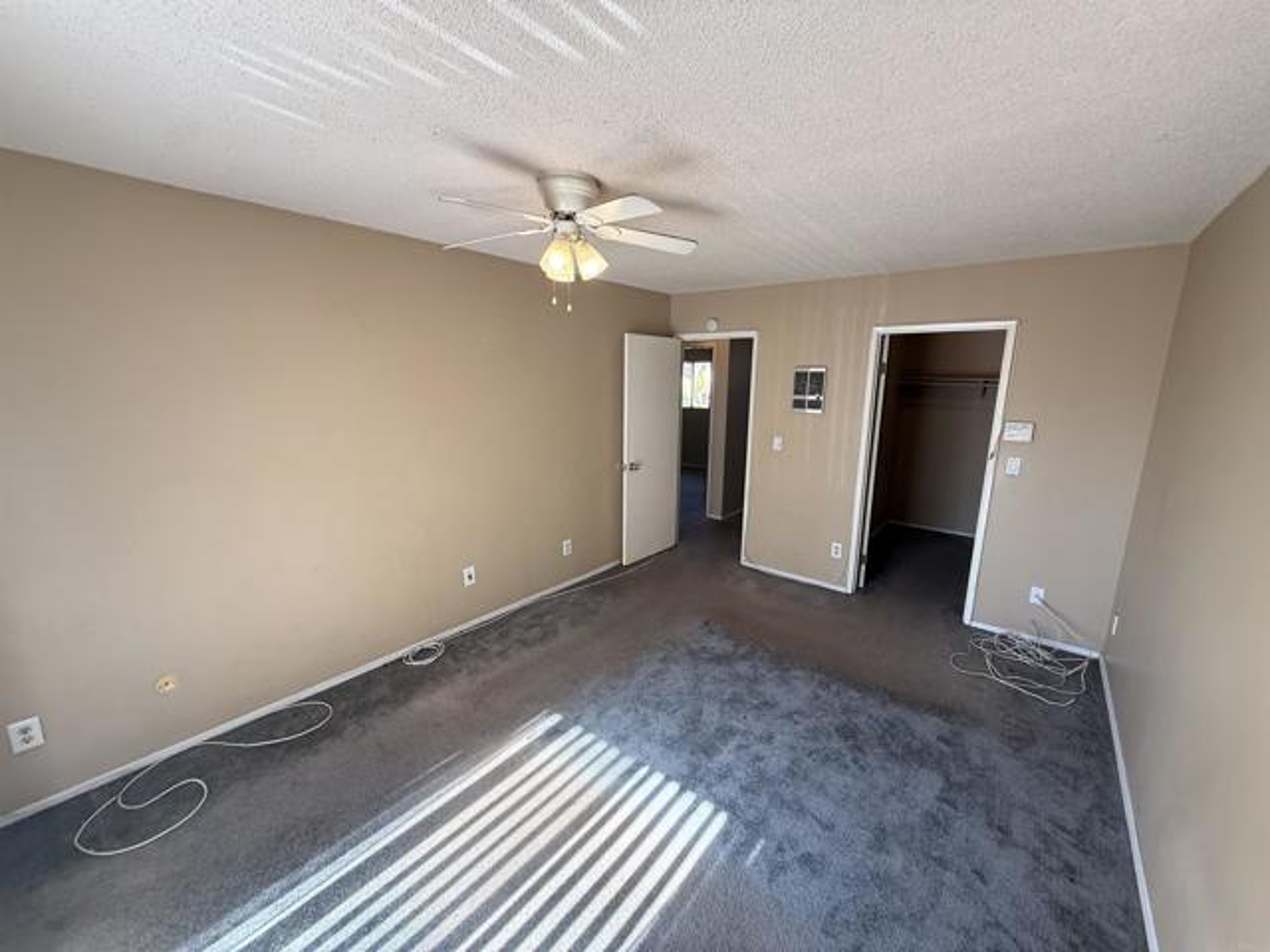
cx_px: 635
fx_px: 514
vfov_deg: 85.7
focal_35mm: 14
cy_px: 476
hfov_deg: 102.1
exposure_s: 1/120
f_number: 2.2
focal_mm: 2.22
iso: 125
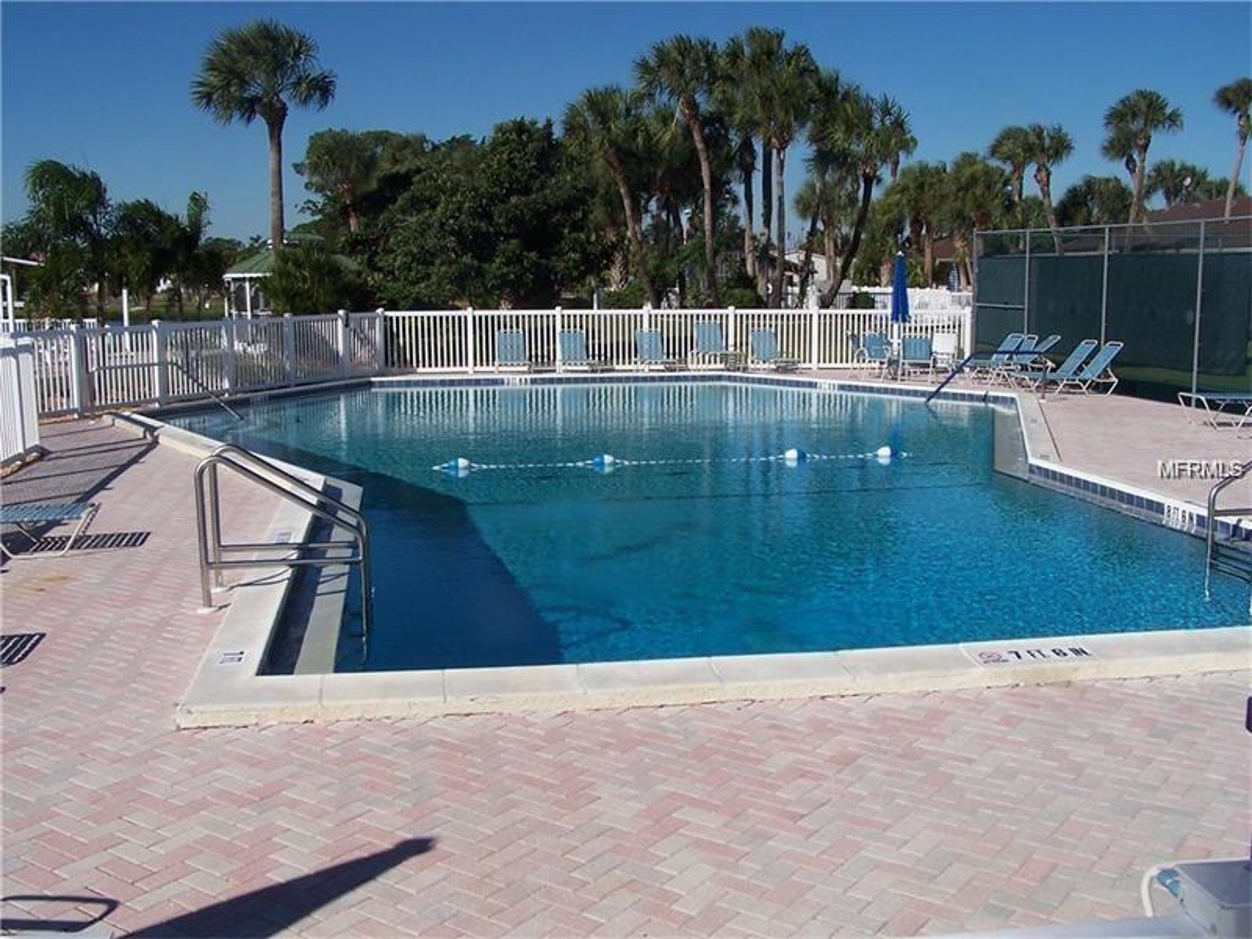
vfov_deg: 37.7
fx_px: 1374
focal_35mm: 38
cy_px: 470
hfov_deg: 49.0
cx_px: 626
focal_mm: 6.3
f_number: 5.6
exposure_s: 1/1000
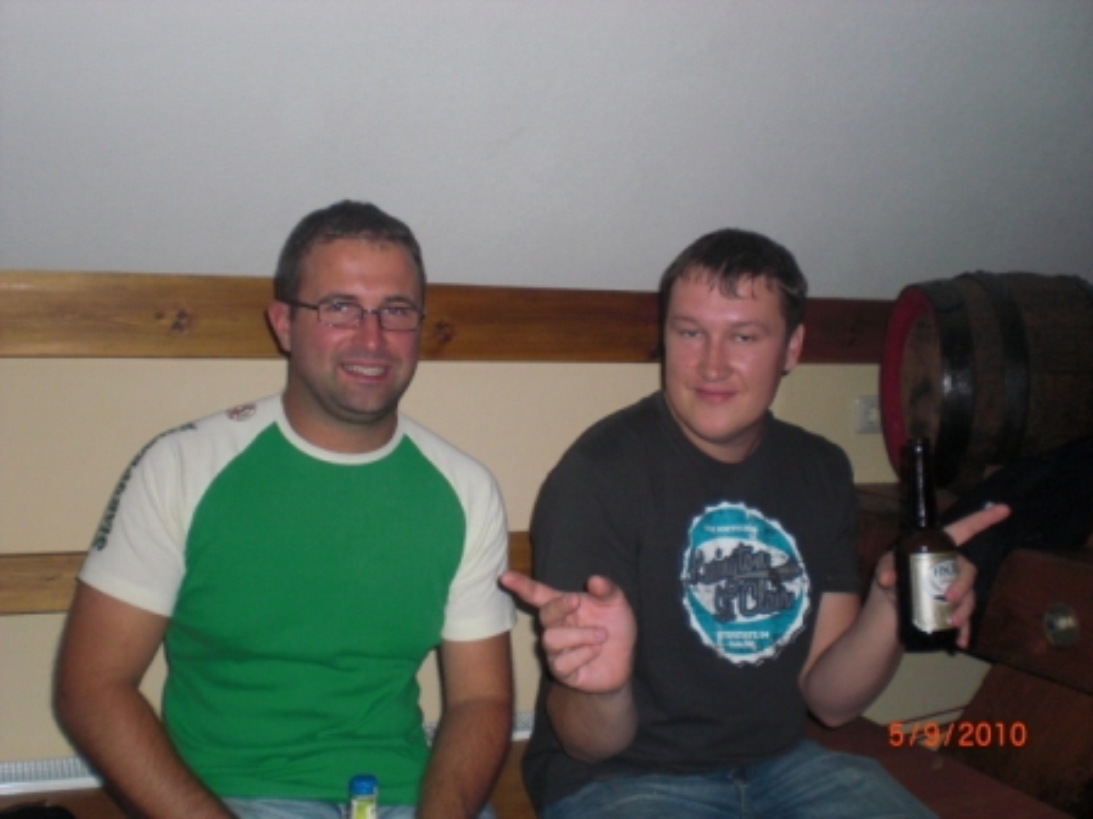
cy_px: 410
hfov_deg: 49.0
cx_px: 546
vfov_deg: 37.7
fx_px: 1200
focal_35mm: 38
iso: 200
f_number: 3.1
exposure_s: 1/60
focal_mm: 6.3
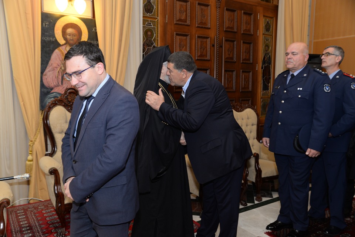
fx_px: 316
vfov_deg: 41.2
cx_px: 178
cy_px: 118
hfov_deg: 58.7
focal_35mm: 32
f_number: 5
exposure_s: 1/80
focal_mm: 32
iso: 800
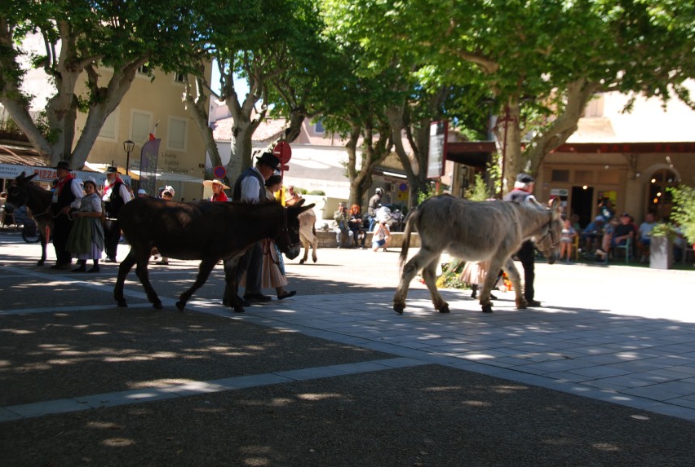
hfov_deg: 44.4
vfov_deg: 30.7
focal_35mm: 44
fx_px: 852
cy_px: 229
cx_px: 362
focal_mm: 28
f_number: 5.6
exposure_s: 1/125
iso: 100
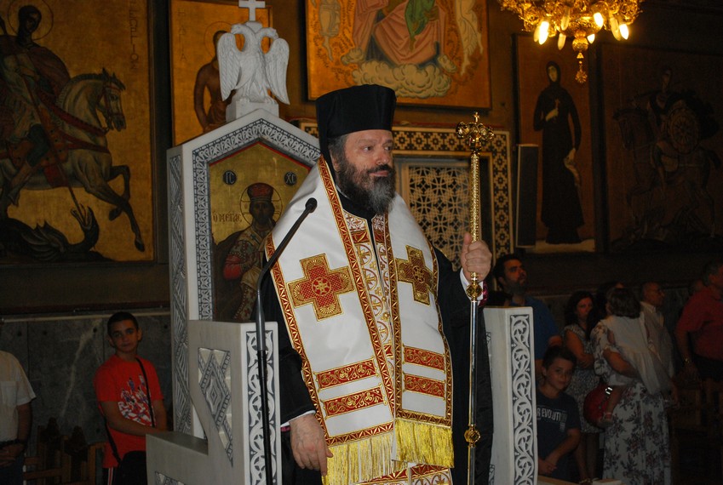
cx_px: 362
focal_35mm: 52
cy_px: 242
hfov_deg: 37.8
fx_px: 1057
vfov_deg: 25.9
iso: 800
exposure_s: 1/60
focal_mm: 35
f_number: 5.3
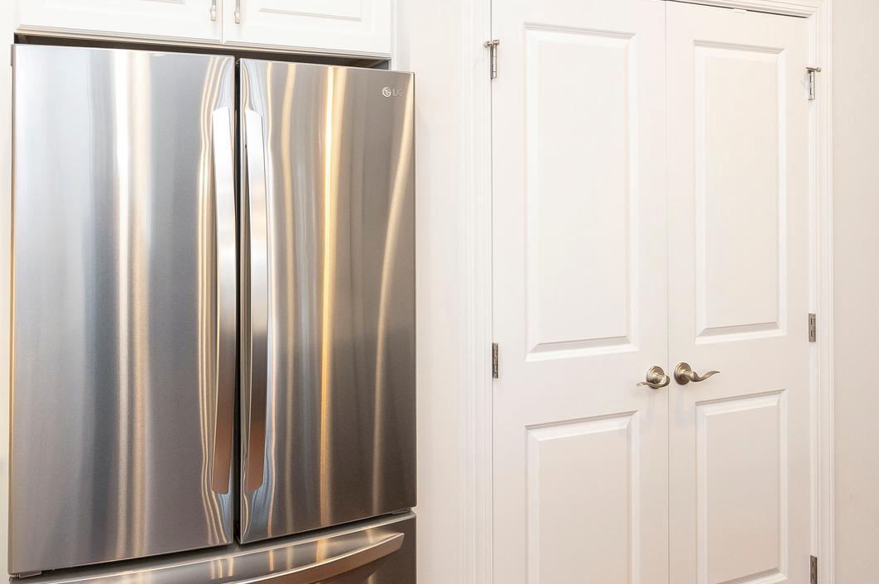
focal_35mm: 27
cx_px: 345
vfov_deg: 47.8
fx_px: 659
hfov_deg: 66.7
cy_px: 263
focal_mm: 14
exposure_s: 1/60
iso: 560
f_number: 4
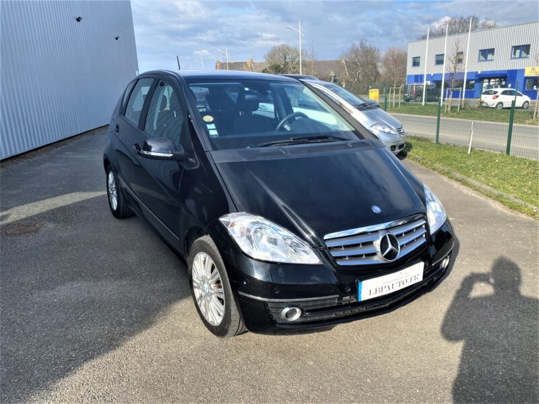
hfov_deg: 67.3
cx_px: 270
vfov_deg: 53.1
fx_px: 405
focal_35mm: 26
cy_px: 202
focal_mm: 4.25
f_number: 1.8
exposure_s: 1/1330
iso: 32
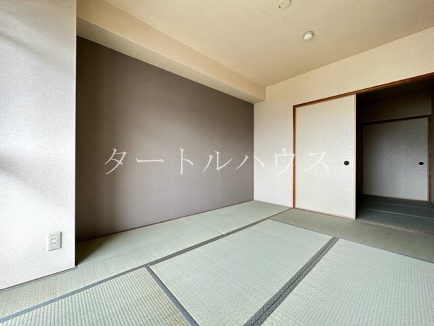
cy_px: 163
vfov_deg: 85.7
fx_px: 176
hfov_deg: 102.1
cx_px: 217
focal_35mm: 14
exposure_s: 1/99
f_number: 2.2
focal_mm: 2.22
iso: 160
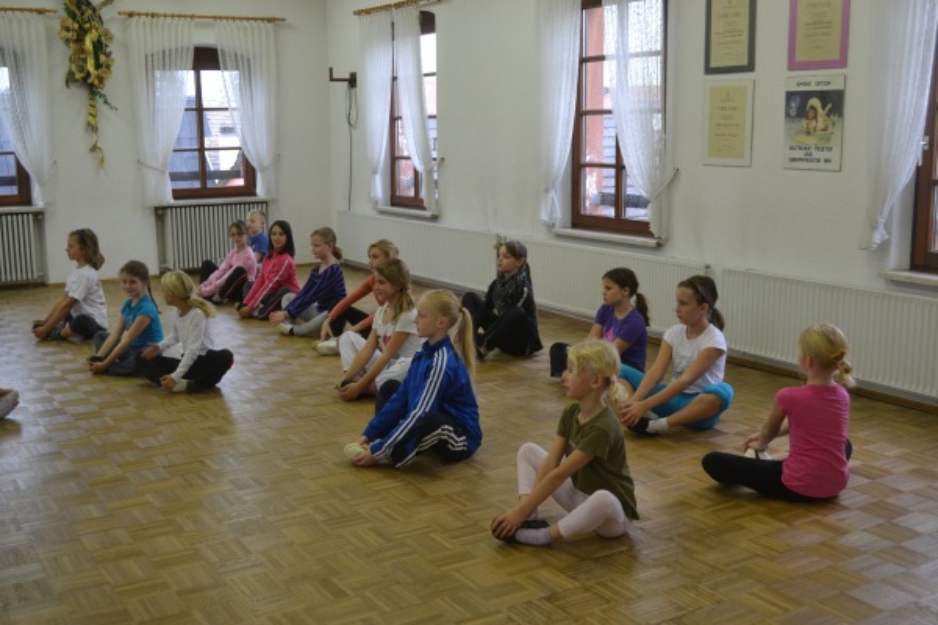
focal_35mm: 39
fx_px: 1016
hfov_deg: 49.6
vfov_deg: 34.2
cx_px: 469
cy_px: 312
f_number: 4.2
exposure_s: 1/60
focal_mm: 26
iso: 450
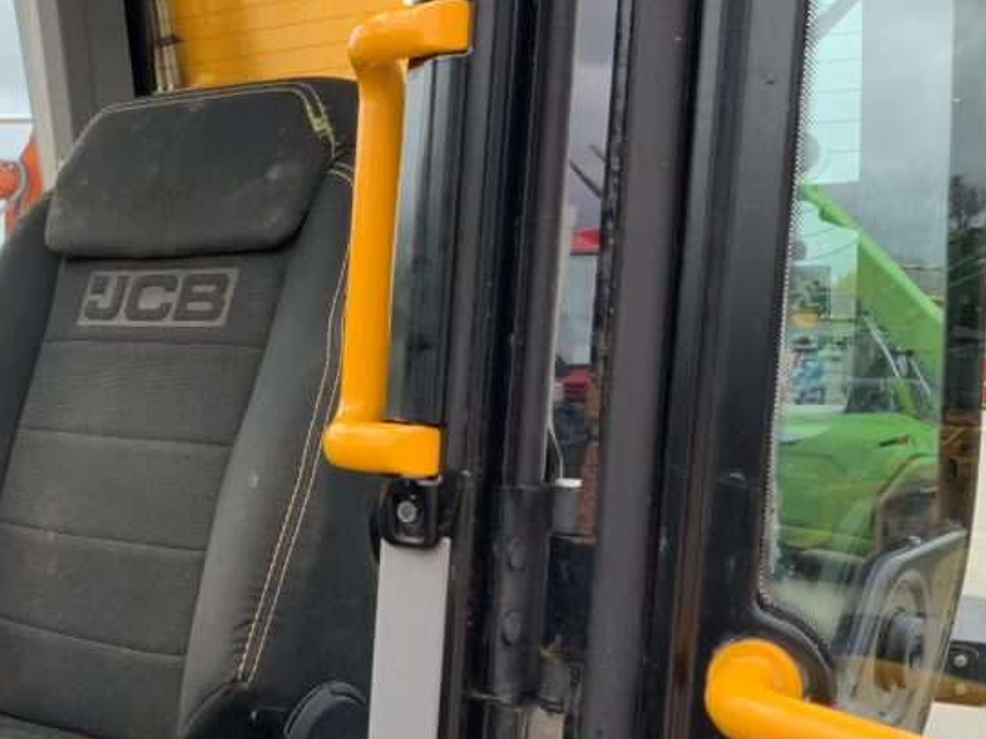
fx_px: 1567
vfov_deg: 26.3
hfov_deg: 32.9
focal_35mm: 55
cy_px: 522
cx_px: 73
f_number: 1.8
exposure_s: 1/389
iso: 16
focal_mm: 3
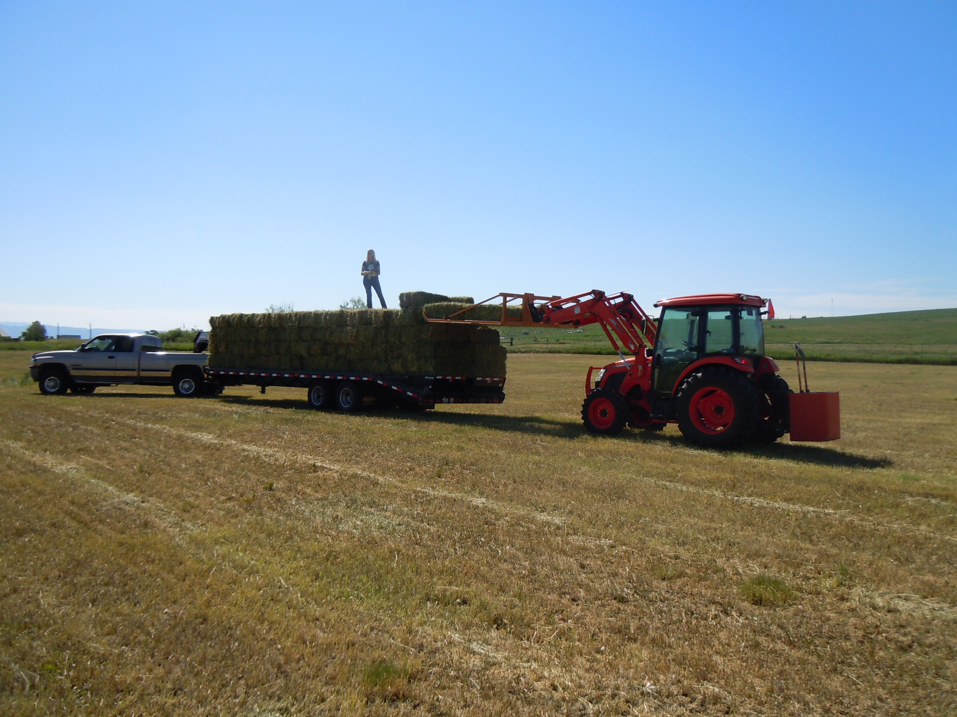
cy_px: 358
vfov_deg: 46.8
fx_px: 829
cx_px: 478
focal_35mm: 30
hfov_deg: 60.0
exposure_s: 1/320
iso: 100
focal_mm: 5.4
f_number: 7
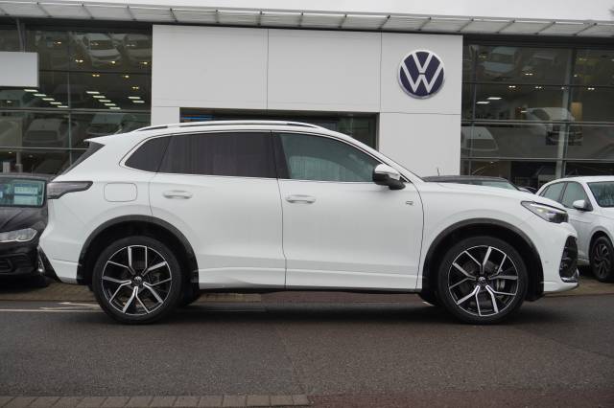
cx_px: 307
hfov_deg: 43.6
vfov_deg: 29.8
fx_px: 767
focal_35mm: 45
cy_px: 204
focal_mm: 30
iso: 100
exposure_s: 1/100
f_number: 5.6
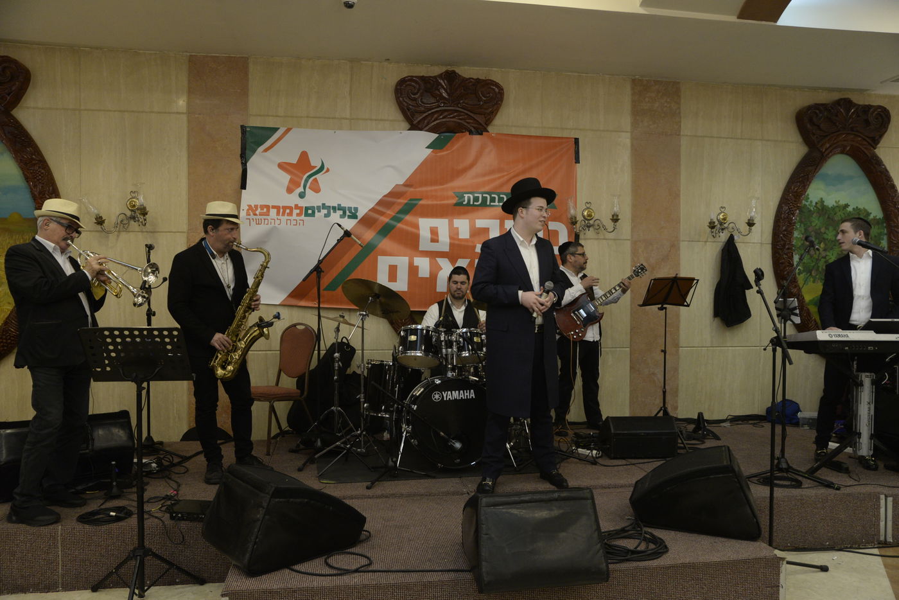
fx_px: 749
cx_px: 450
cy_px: 300
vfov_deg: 43.6
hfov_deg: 61.9
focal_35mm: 30
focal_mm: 30
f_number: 4.5
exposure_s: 1/200
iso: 2000
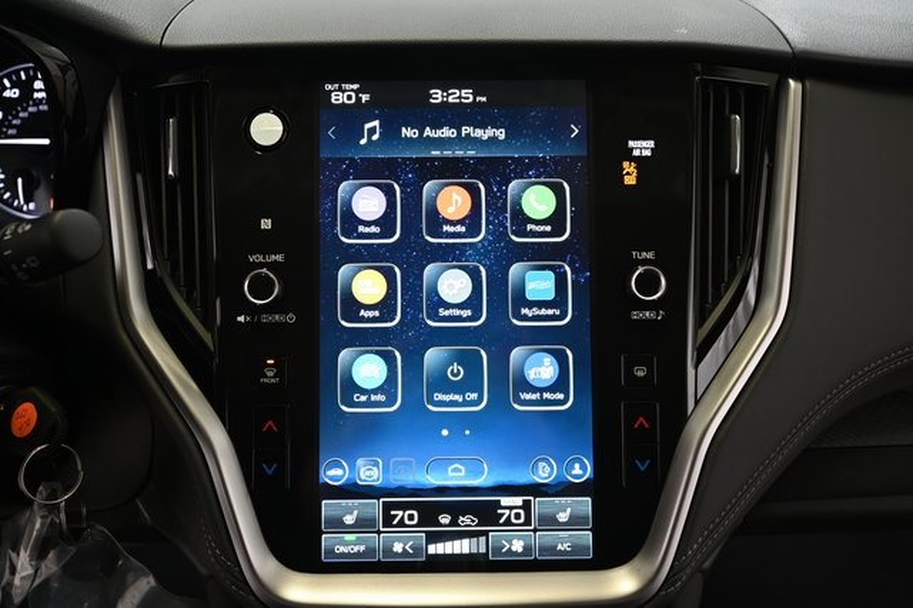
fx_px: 887
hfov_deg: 54.5
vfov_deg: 37.8
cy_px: 304
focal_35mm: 35
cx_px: 456
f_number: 4
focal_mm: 35
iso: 640
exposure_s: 1/25
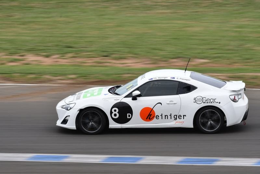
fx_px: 3359
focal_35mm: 465
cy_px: 87
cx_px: 130
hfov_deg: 4.4
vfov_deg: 3.0
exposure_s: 1/200
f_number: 13
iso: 250
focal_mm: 310
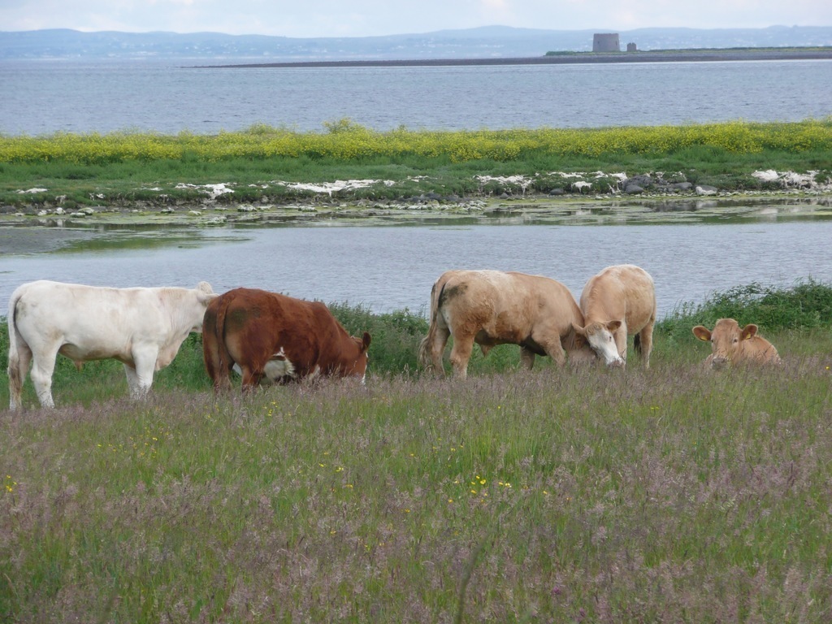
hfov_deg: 11.6
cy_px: 312
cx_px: 416
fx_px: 4086
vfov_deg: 8.7
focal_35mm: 170
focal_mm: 27.9
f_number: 4.8
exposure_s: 1/160
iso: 100
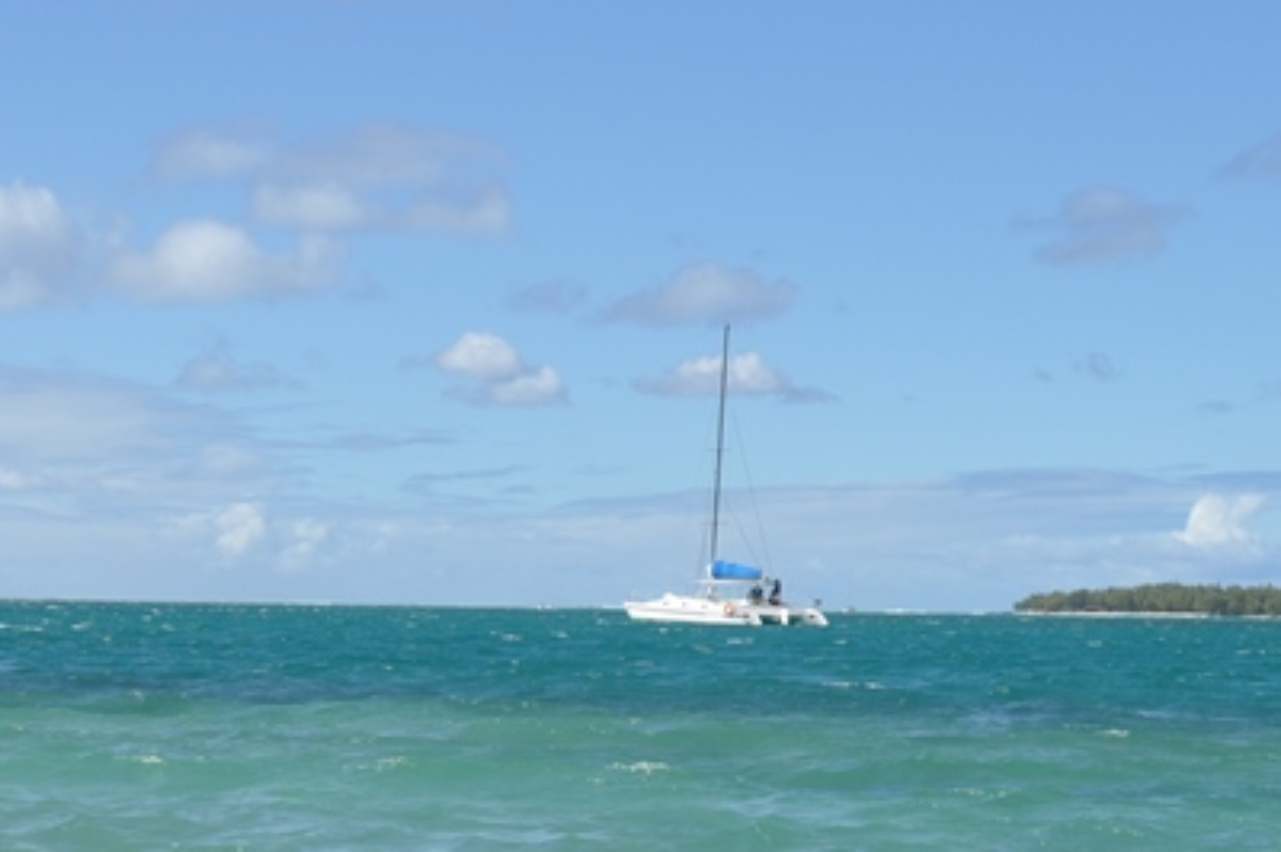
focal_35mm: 96
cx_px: 624
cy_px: 741
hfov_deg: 21.3
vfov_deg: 14.1
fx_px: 3413
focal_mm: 32
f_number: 10
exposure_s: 1/400
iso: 200
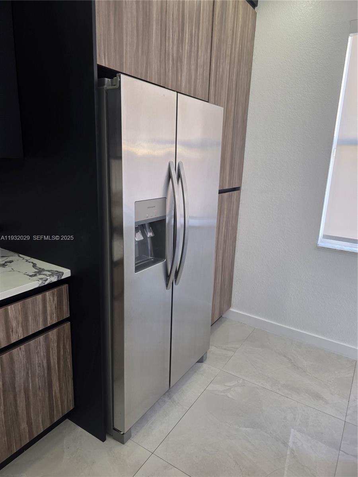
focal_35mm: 23
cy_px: 238
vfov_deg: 73.9
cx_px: 179
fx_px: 317
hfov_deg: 58.9
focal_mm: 6.3
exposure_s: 1/120
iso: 125
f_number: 1.7
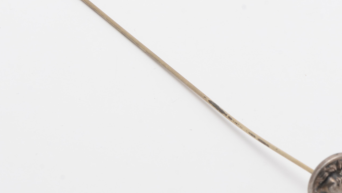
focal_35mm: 257
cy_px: 75
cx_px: 185
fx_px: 2331
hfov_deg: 8.4
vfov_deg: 4.7
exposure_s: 1/125
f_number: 14
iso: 200
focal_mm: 85
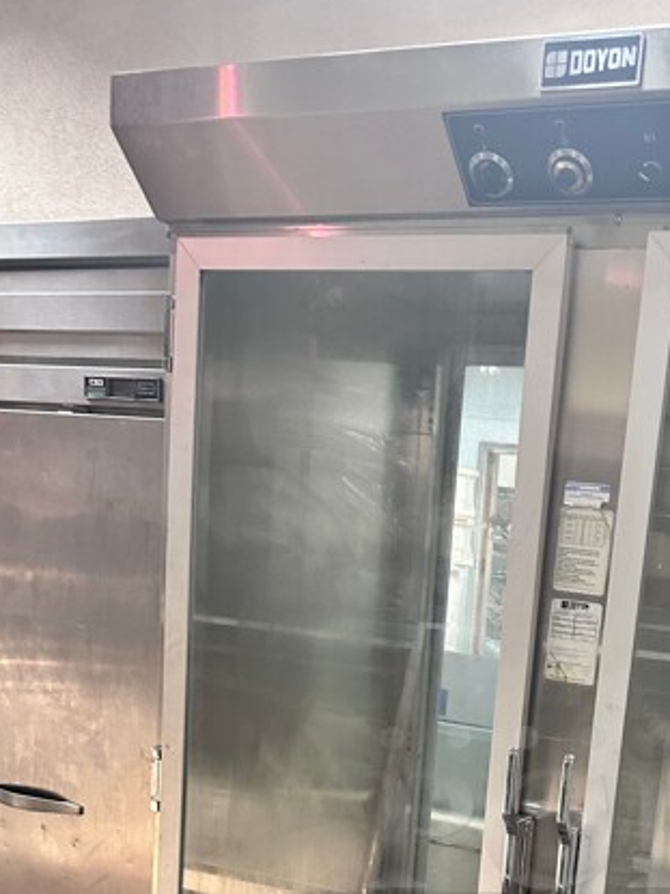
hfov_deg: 30.2
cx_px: 526
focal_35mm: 47
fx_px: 1214
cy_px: 826
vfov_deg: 37.4
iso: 400
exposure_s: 1/60
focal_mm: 6.86
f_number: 1.78
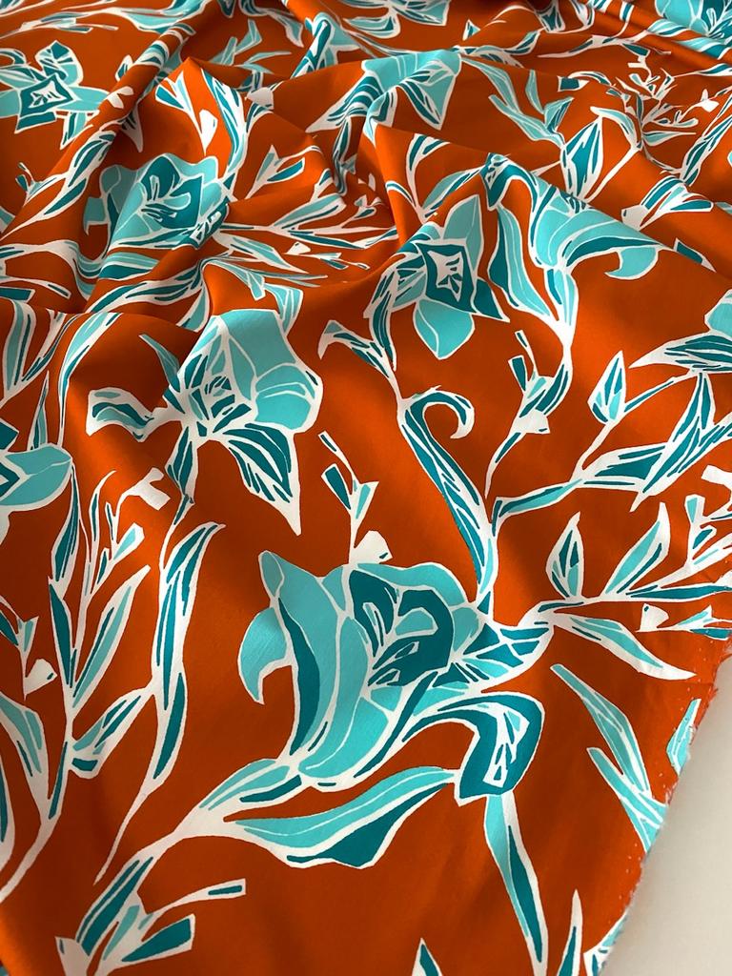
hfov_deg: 53.1
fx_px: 733
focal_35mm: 26
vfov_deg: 67.3
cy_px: 488
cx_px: 366
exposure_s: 1/60
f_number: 1.8
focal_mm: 4.25
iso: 250
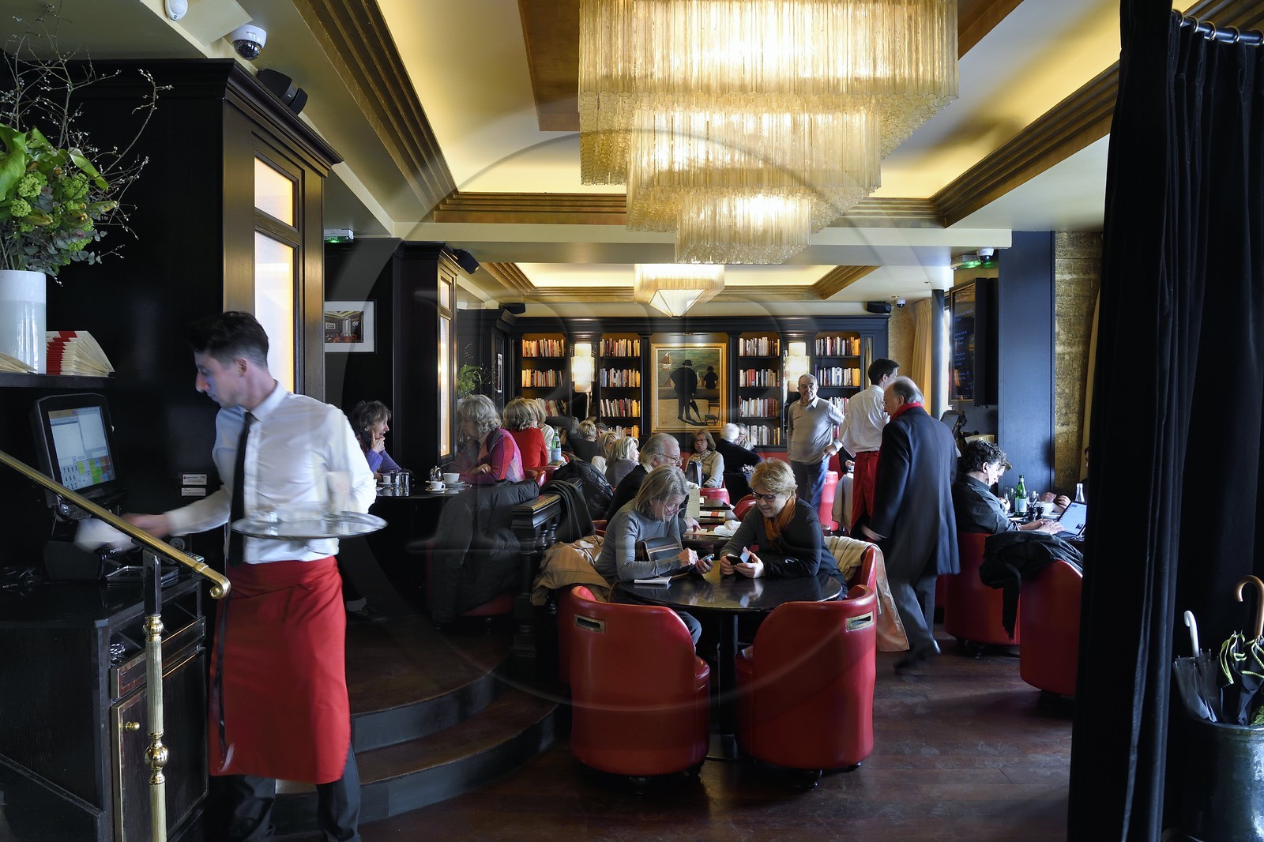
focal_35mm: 24
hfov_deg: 73.8
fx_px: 842
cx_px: 632
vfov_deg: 53.1
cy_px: 421
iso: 1600
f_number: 9
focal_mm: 24
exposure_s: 1/15
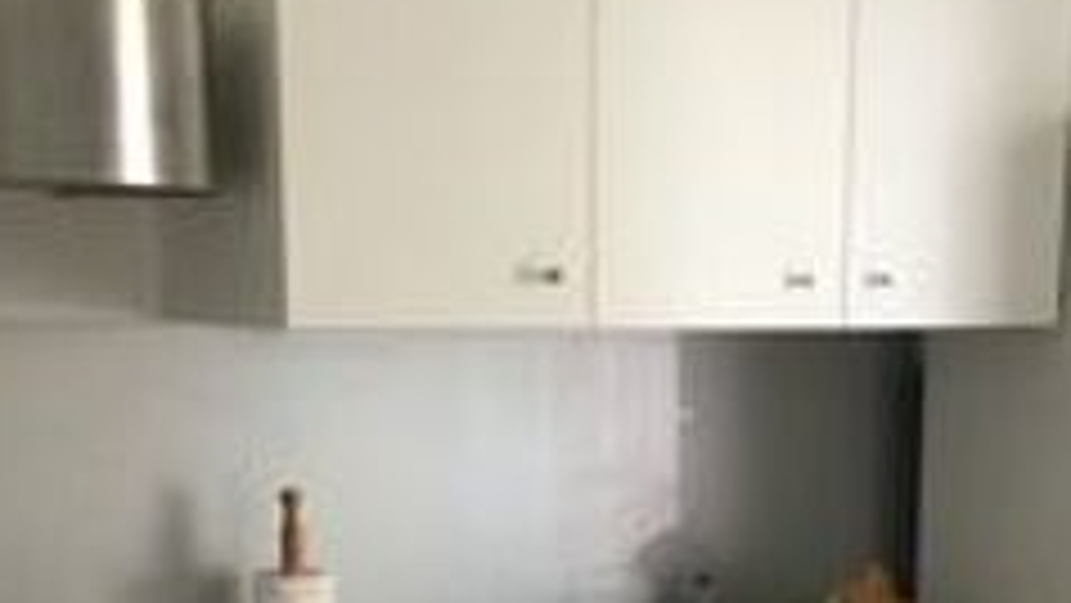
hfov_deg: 30.9
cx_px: 666
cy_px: 670
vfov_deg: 17.1
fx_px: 1932
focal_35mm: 68
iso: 80
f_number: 2.4
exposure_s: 1/33
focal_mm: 3.3
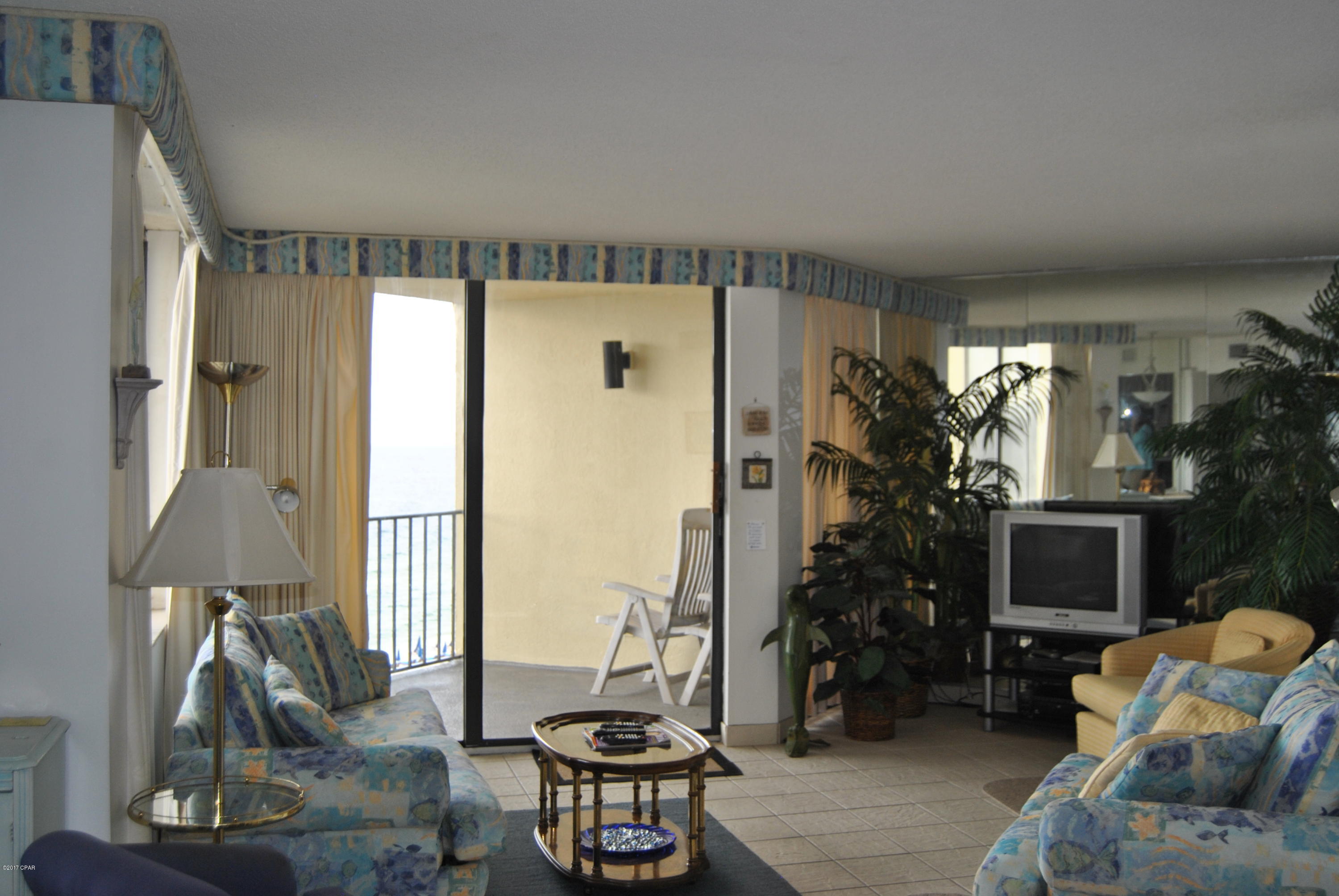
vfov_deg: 37.0
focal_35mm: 36
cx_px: 670
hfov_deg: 53.1
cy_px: 448
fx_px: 1341
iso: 200
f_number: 3.8
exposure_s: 1/60
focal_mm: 24
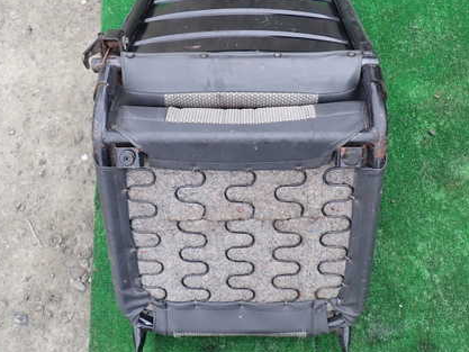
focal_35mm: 36
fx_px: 488
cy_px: 159
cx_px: 233
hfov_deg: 51.3
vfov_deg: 39.6
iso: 100
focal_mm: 4.5
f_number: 2.8
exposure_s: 1/320
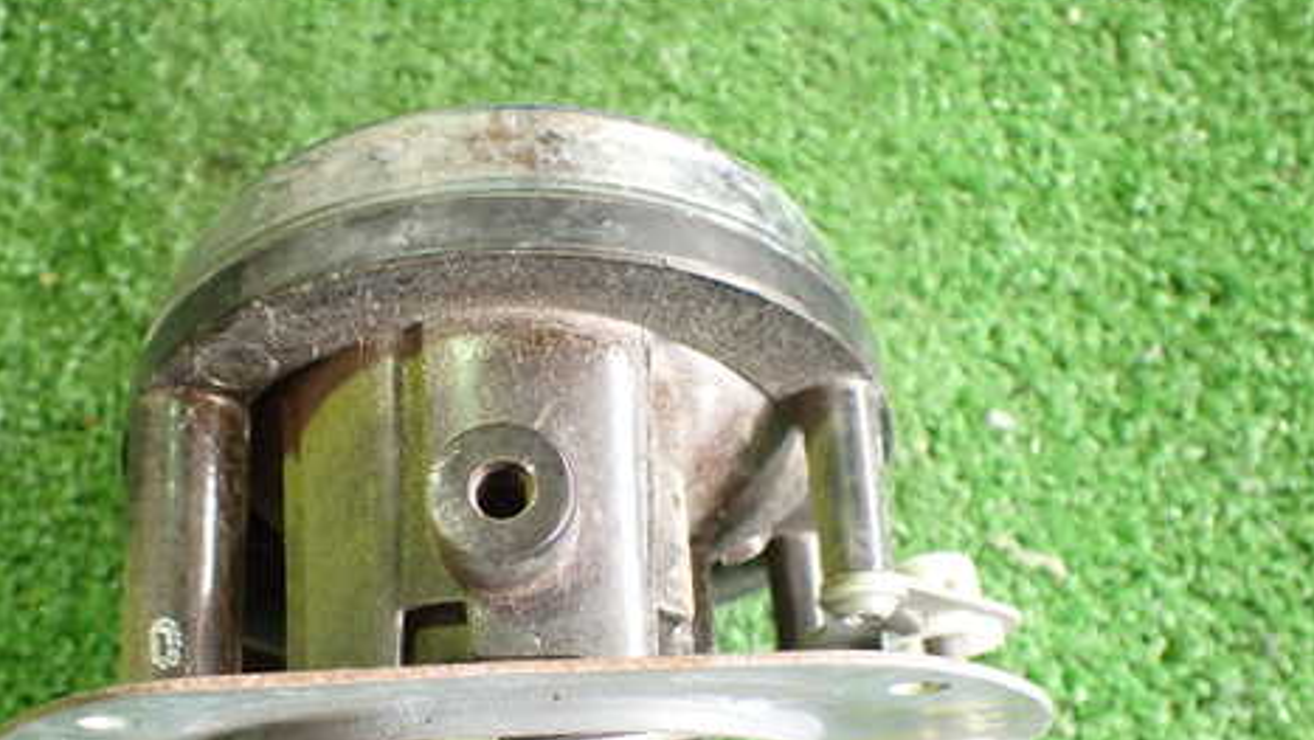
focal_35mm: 42
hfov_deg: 48.0
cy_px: 523
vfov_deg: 28.1
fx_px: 1464
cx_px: 523
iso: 800
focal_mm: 5.4
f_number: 2.3
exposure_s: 1/60
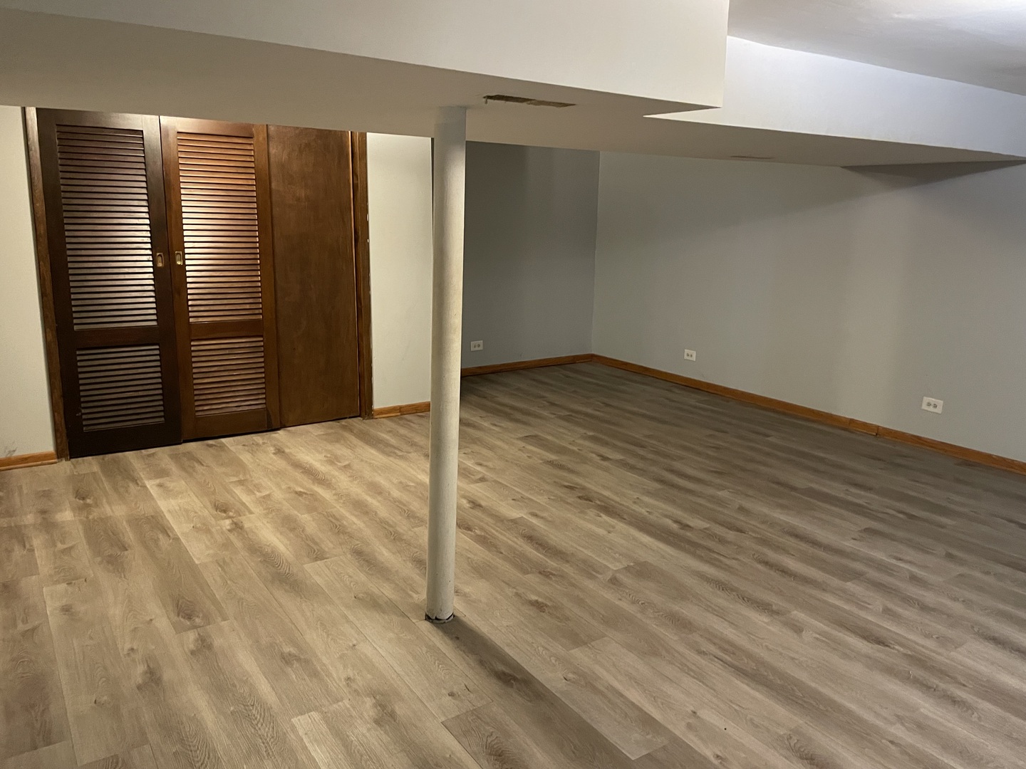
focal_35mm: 26
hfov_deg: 67.3
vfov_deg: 53.1
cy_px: 384
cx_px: 513
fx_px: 771
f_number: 1.6
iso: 640
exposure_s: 1/40
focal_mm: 4.2
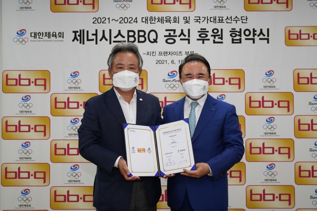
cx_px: 158
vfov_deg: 33.4
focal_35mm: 40
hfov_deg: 48.5
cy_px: 106
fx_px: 352
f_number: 5
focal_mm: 40
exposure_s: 1/160
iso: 1000
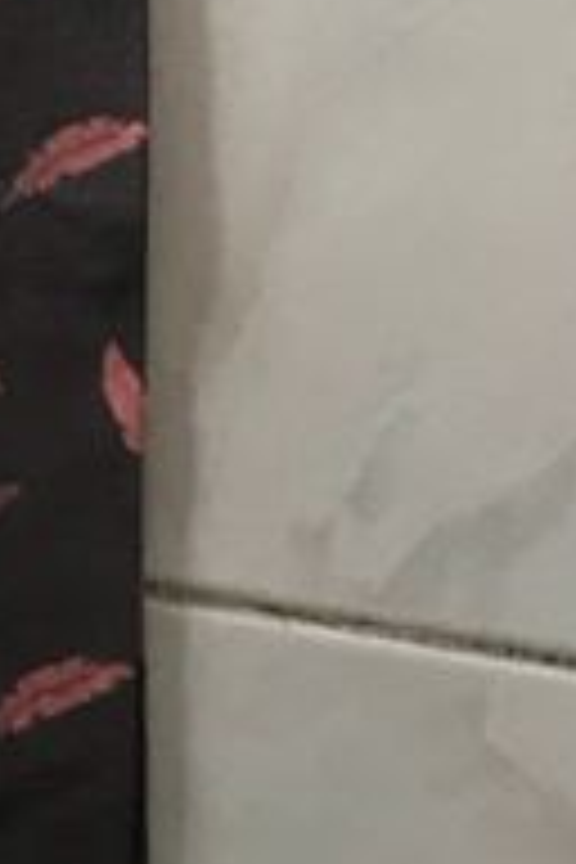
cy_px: -774
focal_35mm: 152
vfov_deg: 12.2
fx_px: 3648
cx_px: -418
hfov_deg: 8.7
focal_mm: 3.99
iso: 50
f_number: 1.8
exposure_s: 1/17
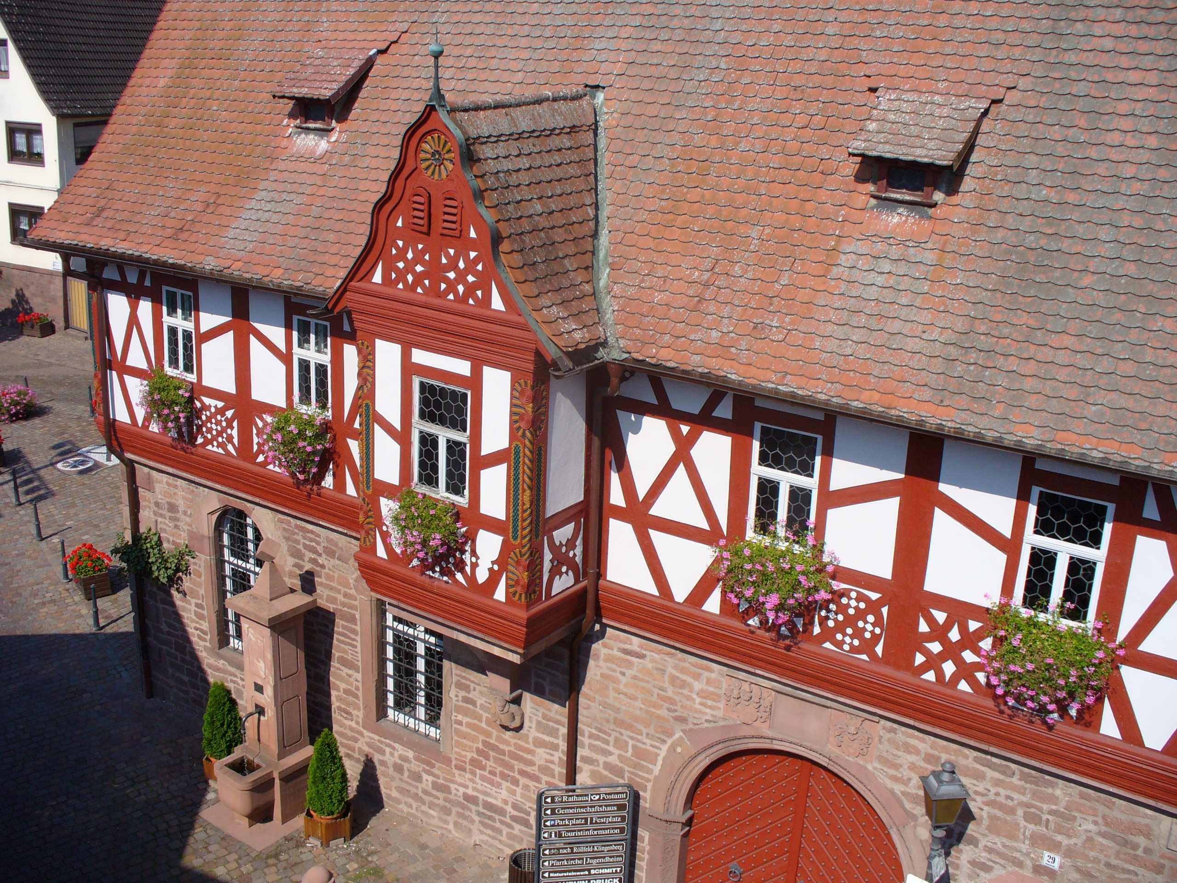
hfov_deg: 50.1
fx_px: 1258
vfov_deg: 38.7
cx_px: 588
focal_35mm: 37
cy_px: 442
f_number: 5.6
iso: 80
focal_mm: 6.1
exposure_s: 1/400
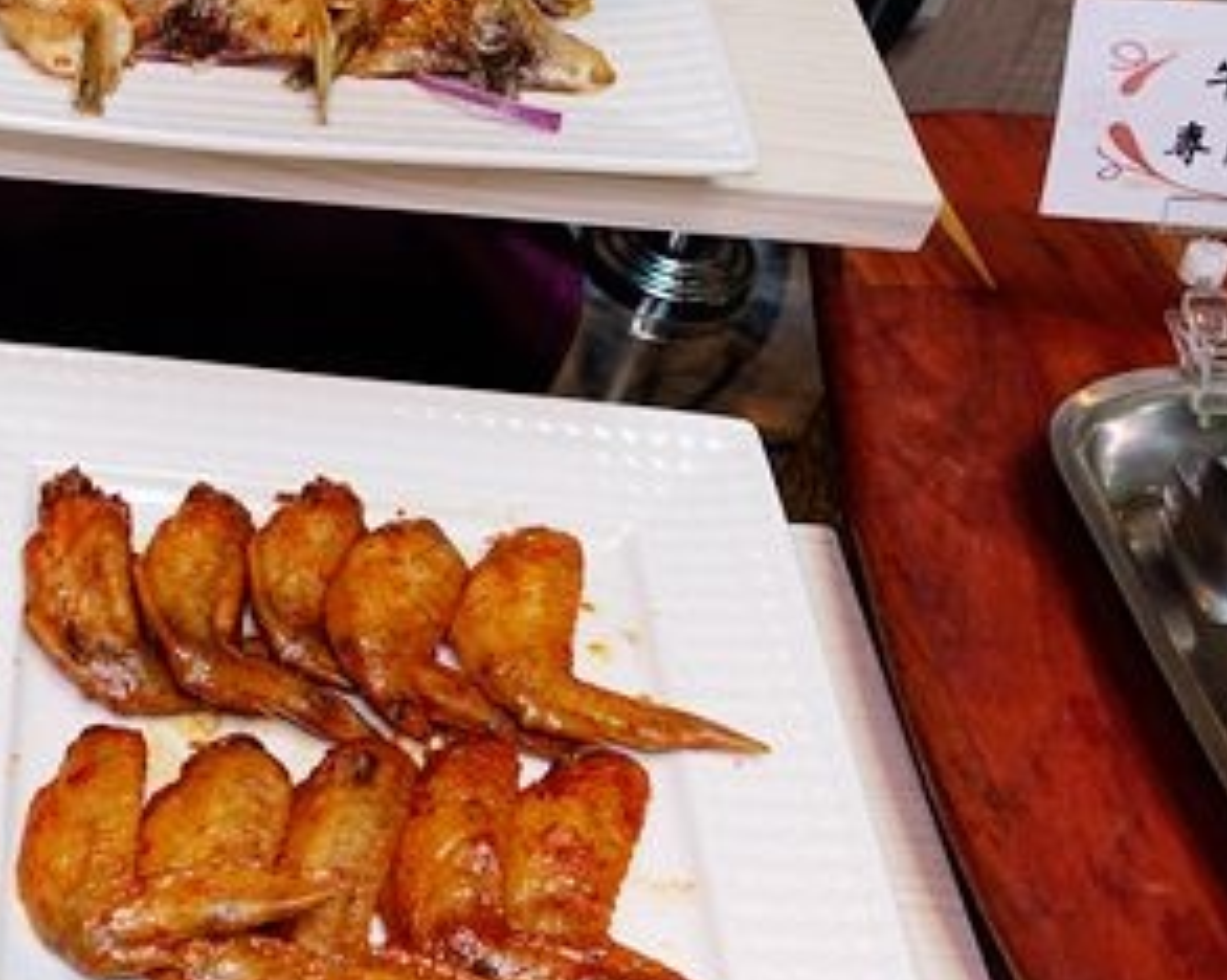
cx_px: -121
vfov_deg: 29.9
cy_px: 287
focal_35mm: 50
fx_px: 1815
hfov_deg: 32.8
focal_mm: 8.8
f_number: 3.2
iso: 125
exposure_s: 1/80
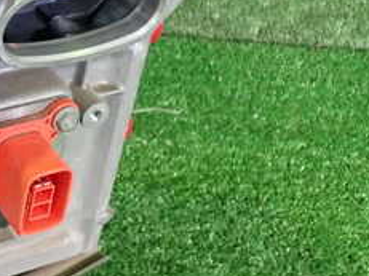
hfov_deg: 22.8
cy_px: 121
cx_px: -88
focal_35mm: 78
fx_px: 831
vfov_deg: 18.9
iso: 500
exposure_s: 1/30
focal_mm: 5.4
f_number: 2.3
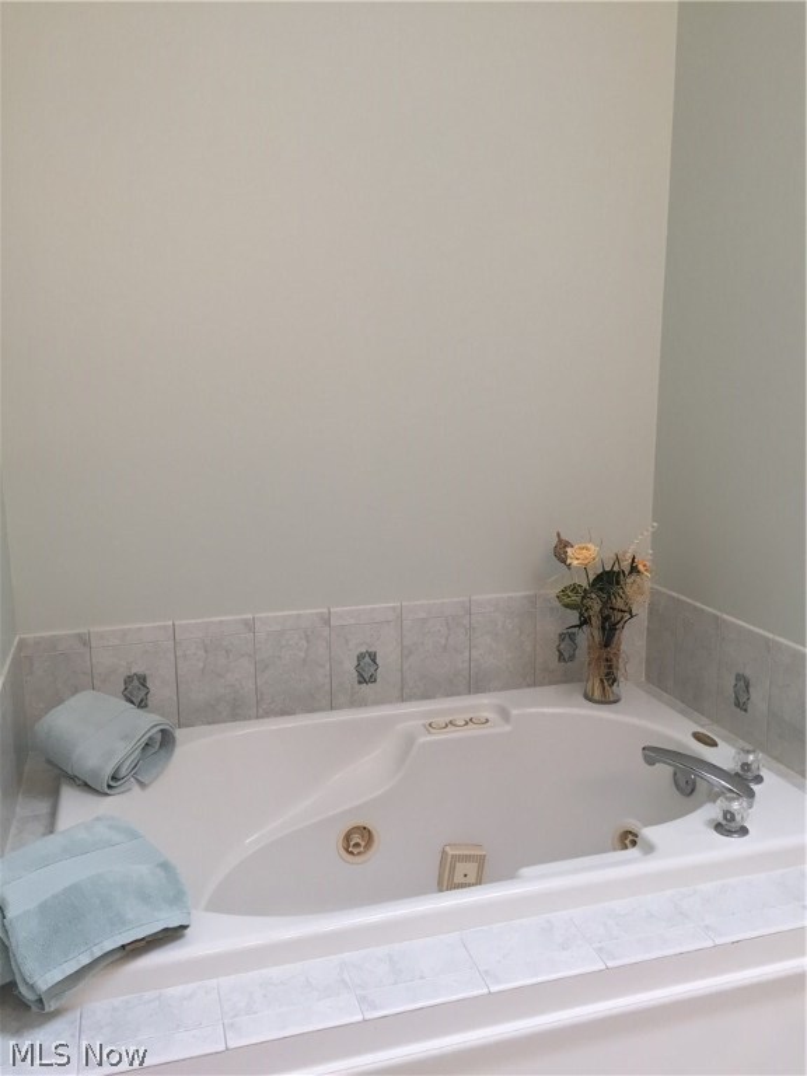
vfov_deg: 61.7
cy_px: 538
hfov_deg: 48.2
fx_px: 901
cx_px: 404
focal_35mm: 29
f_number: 2.2
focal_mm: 4.15
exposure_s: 1/40
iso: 32
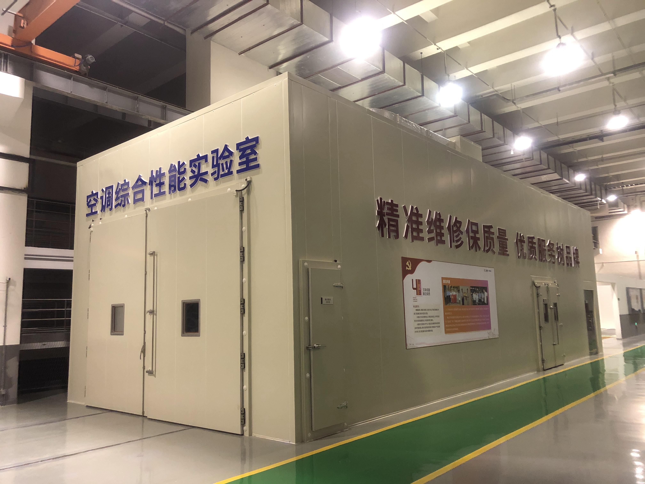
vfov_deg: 49.7
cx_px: 322
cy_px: 242
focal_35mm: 28
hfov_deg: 63.4
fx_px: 522
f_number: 1.8
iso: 100
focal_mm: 4
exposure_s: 1/13
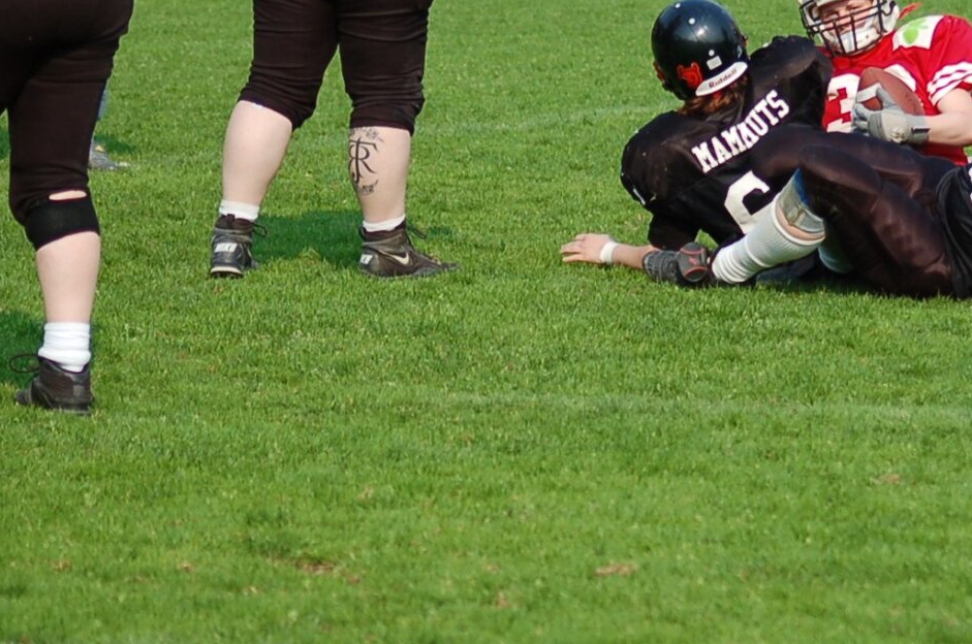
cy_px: 185
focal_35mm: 333
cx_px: 845
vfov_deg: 4.1
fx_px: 8980
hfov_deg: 6.2
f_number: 4.2
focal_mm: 95
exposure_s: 1/1000
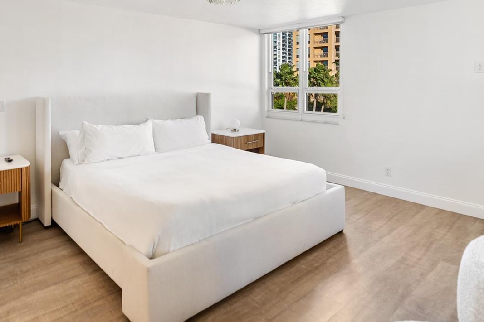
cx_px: 191
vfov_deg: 51.4
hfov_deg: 72.9
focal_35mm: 24
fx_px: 323
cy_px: 91
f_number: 2.8
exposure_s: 1/100
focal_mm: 16
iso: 125
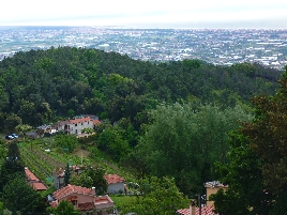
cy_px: 124
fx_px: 489
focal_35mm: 59
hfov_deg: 31.6
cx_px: 47
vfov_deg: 24.8
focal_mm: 5.5
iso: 80
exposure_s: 1/50
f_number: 2.8
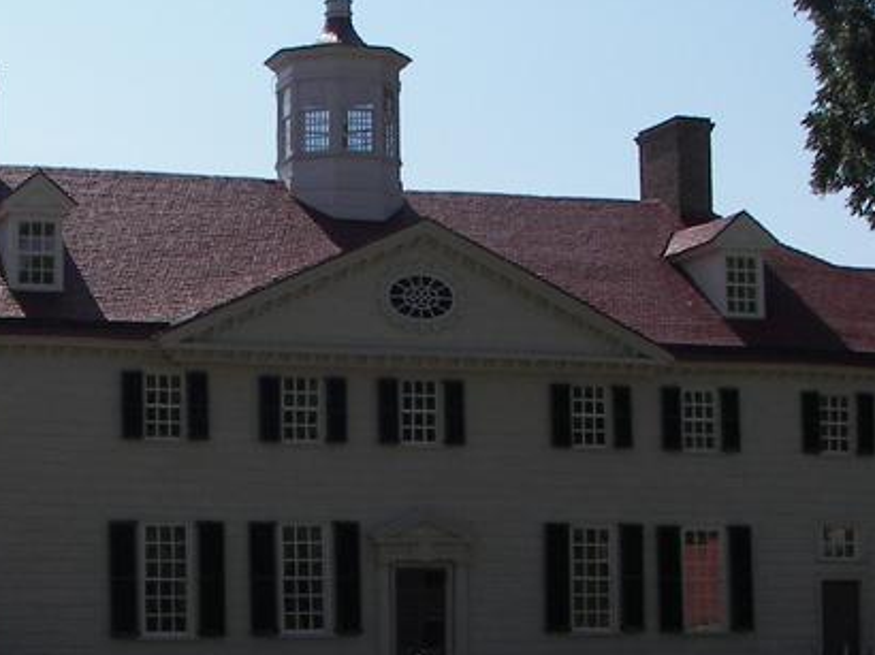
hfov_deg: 21.7
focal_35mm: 90
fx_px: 2274
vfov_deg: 16.3
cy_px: 469
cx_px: 316
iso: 64
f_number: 5.6
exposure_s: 1/640
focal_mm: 6
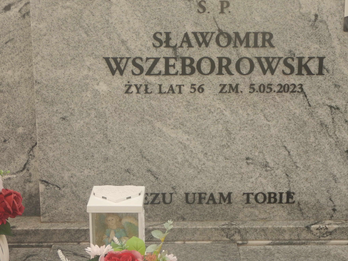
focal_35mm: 73
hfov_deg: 26.7
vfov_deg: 20.2
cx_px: 189
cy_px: 125
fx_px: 734
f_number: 4.4
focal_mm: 10.1
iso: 125
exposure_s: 1/400
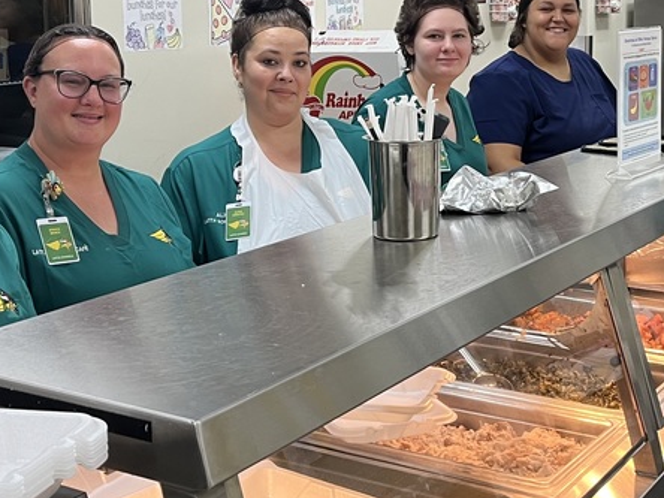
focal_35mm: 60
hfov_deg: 32.1
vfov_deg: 24.2
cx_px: 407
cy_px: 144
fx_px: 1151
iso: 100
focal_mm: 5.1
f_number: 1.6
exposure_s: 1/60
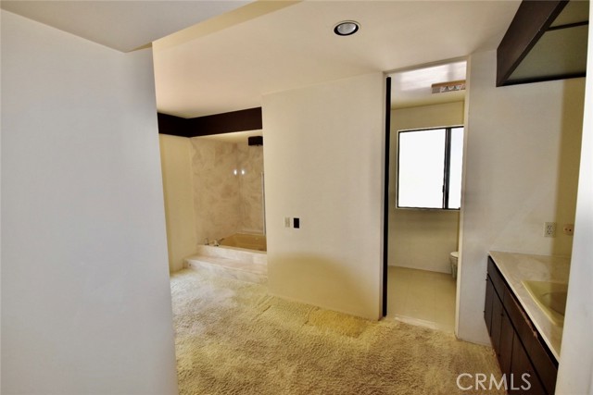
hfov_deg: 100.4
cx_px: 296
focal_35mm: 15
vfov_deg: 77.4
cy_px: 198
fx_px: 247
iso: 560
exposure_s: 1/125
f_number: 5.6
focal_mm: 10
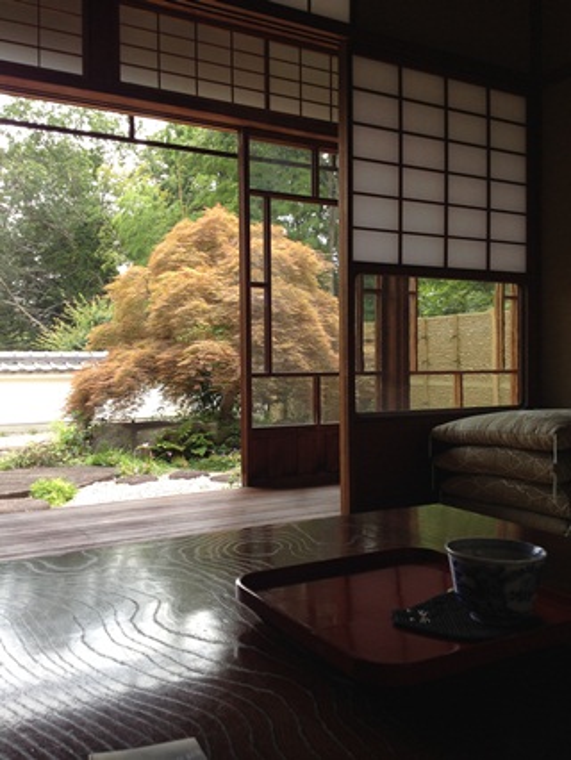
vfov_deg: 52.6
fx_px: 769
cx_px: 286
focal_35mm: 35
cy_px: 380
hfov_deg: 40.7
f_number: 2.4
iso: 64
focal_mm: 4.28
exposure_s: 1/245
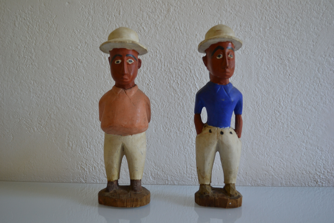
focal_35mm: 39
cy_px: 112
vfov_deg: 34.2
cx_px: 167
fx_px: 362
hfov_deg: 49.6
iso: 400
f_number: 4.2
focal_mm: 26
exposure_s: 1/30
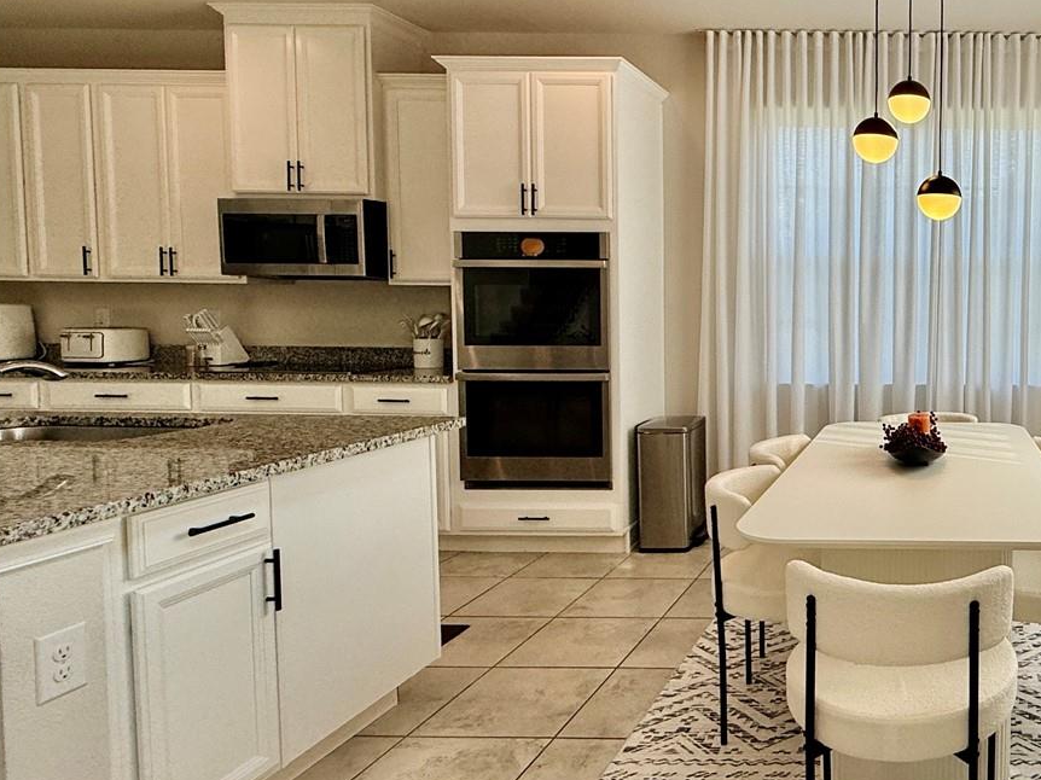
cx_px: 953
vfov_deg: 52.9
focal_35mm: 26
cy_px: 343
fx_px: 782
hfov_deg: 57.1
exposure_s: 1/368
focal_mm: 2.22
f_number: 2.2
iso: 64
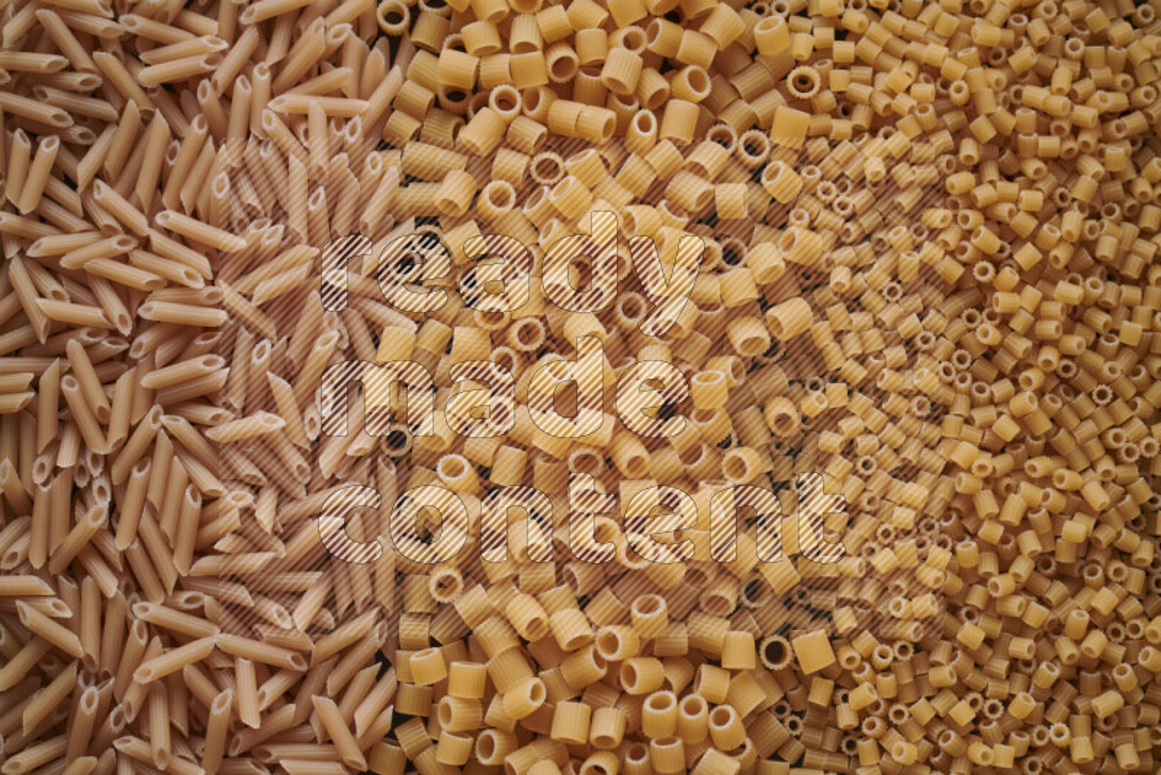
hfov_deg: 39.6
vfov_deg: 27.0
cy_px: 388
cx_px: 580
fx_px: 1613
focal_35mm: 50
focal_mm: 50
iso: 160
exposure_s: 1/100
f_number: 8
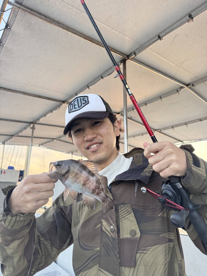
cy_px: 138
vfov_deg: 71.6
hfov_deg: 56.8
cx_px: 104
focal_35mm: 24
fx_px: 191
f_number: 1.78
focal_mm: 6.76
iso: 200
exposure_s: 1/121
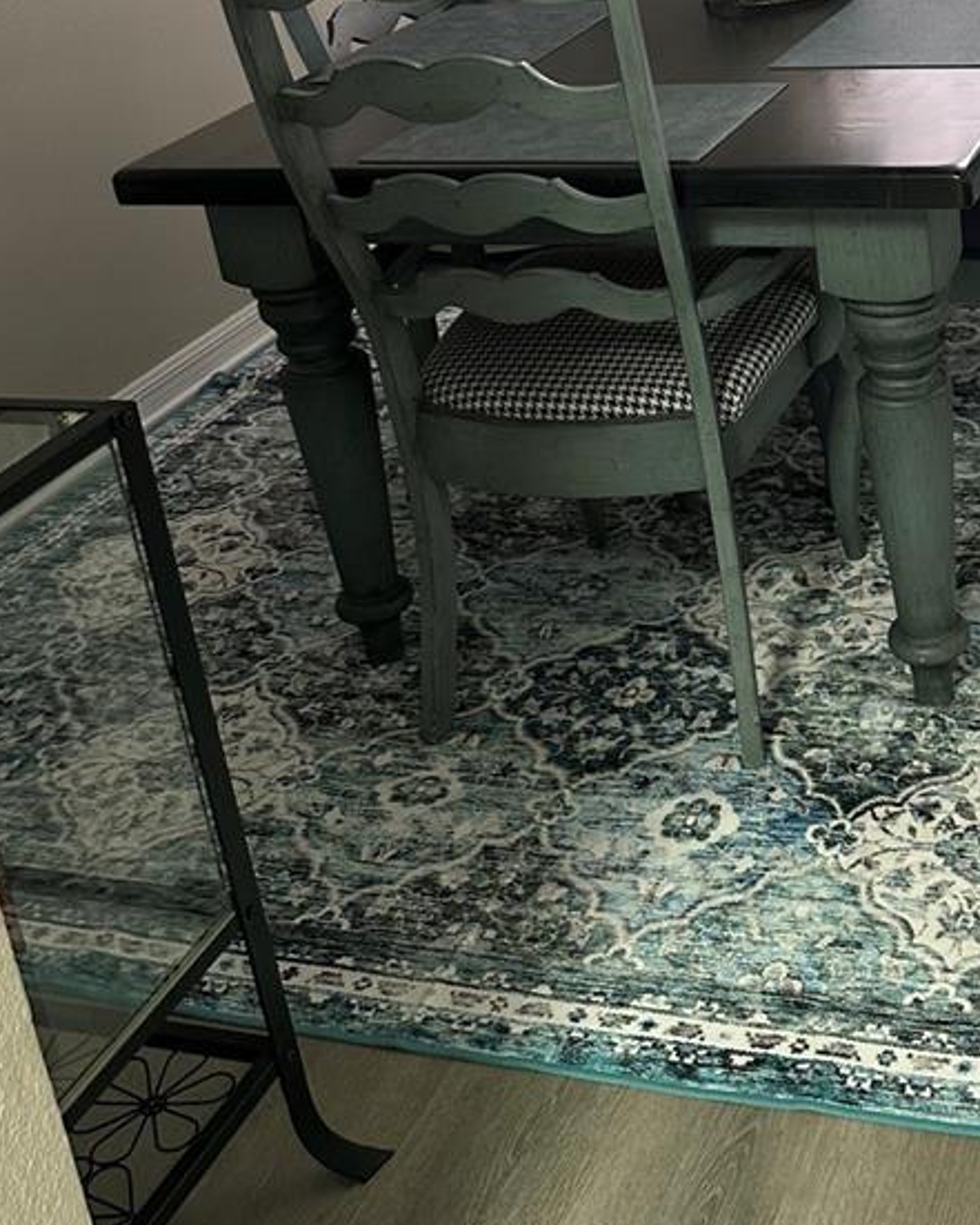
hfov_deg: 28.5
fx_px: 1849
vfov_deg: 35.1
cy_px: 191
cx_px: 882
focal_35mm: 51
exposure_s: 1/60
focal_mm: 6.86
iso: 160
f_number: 1.78
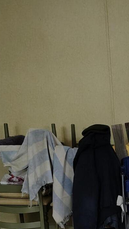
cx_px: 213
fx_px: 450
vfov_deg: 27.2
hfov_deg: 14.8
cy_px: 220
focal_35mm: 74
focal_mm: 5.56
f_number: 1.8
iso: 767
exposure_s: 1/60
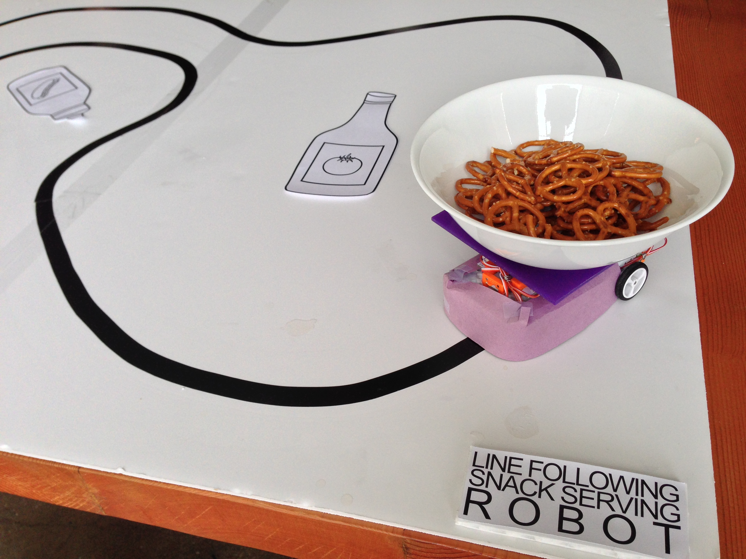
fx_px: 711
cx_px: 373
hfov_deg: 55.4
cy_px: 280
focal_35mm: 33
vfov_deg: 42.9
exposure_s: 1/120
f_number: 2.4
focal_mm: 4.12
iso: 64
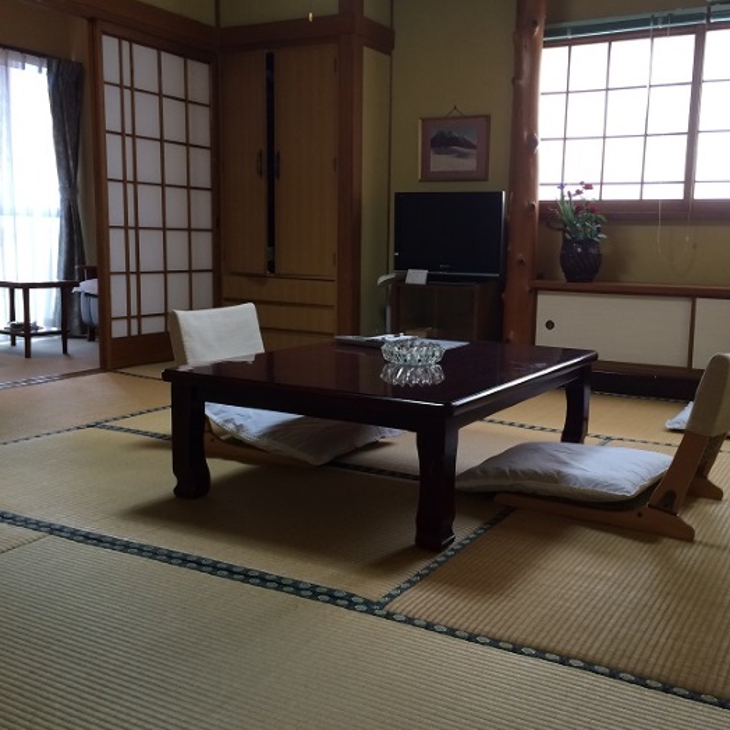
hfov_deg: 45.9
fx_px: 859
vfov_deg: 46.0
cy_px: 361
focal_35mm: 36
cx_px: 422
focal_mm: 4.12
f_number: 2.2
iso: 80
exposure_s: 1/30
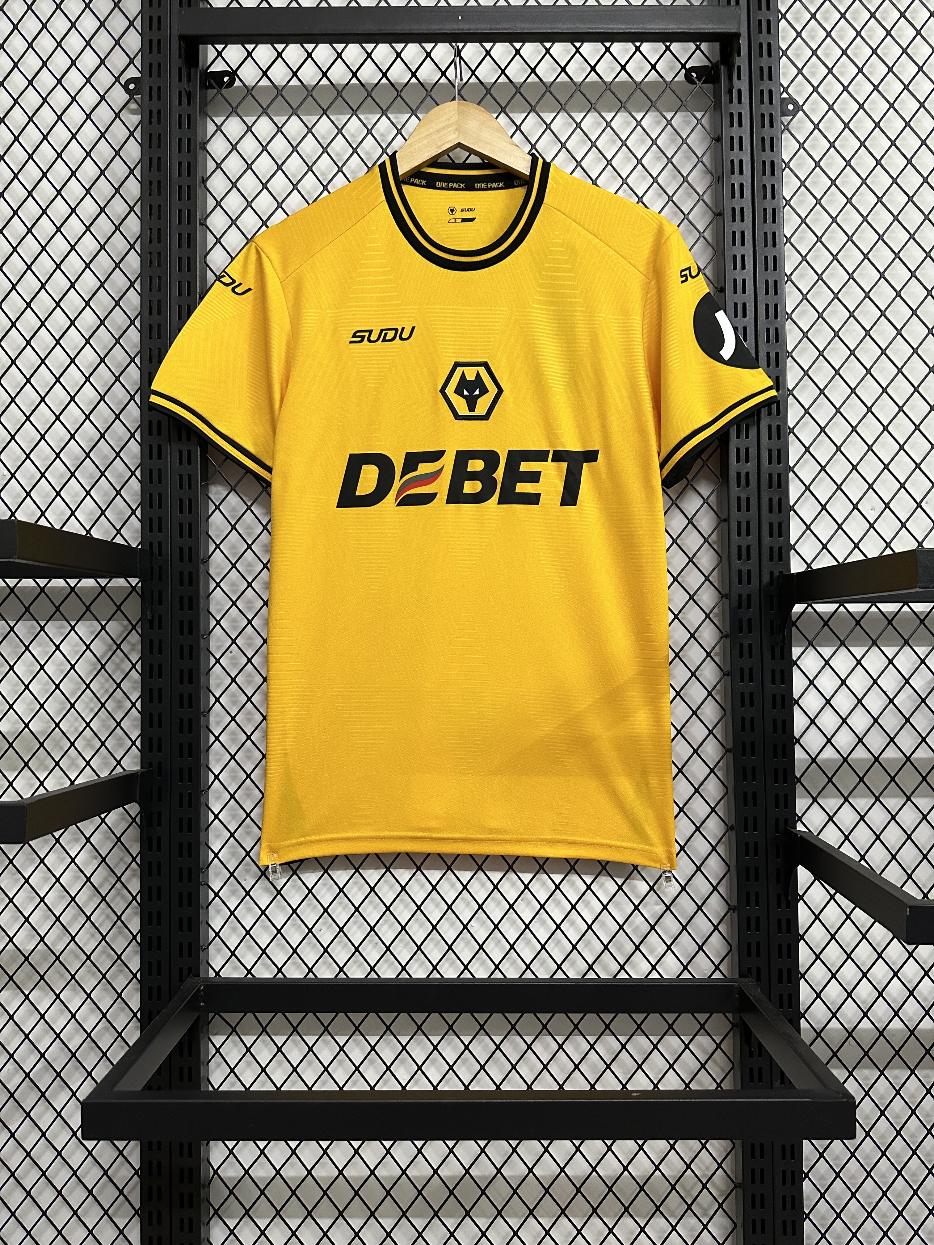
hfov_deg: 56.8
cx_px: 467
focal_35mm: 24
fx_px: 863
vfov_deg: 71.6
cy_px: 622
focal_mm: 6.86
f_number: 1.78
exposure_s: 1/50
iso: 400
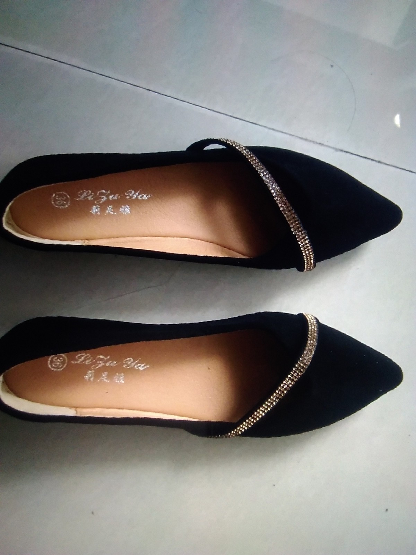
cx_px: 208
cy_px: 278
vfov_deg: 61.7
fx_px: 465
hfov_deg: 48.2
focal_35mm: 29
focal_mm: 2.39
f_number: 2.4
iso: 146
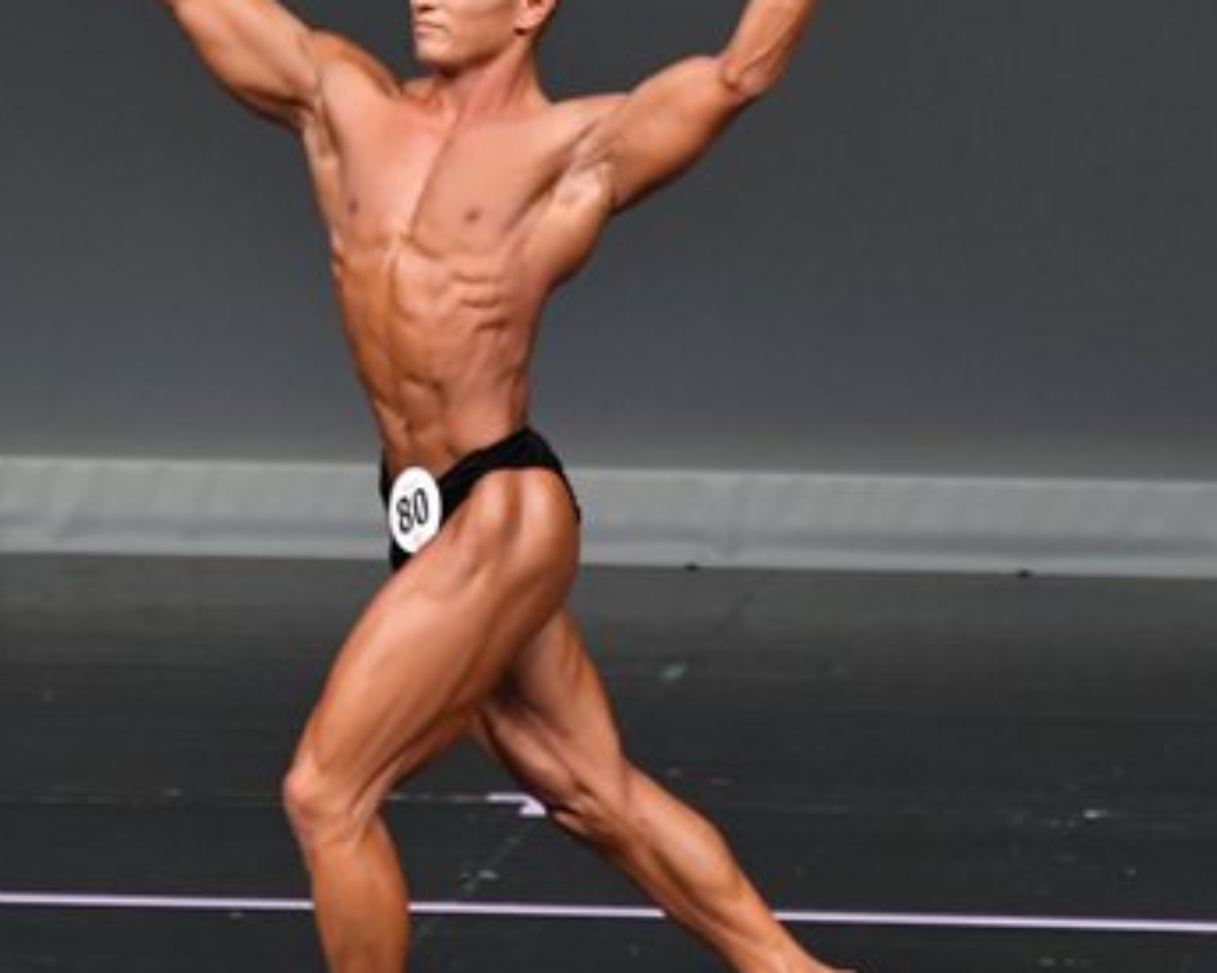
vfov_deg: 2.3
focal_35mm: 666
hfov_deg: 2.9
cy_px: 368
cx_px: 639
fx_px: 23982
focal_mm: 210
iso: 4000
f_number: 5.6
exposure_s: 1/400
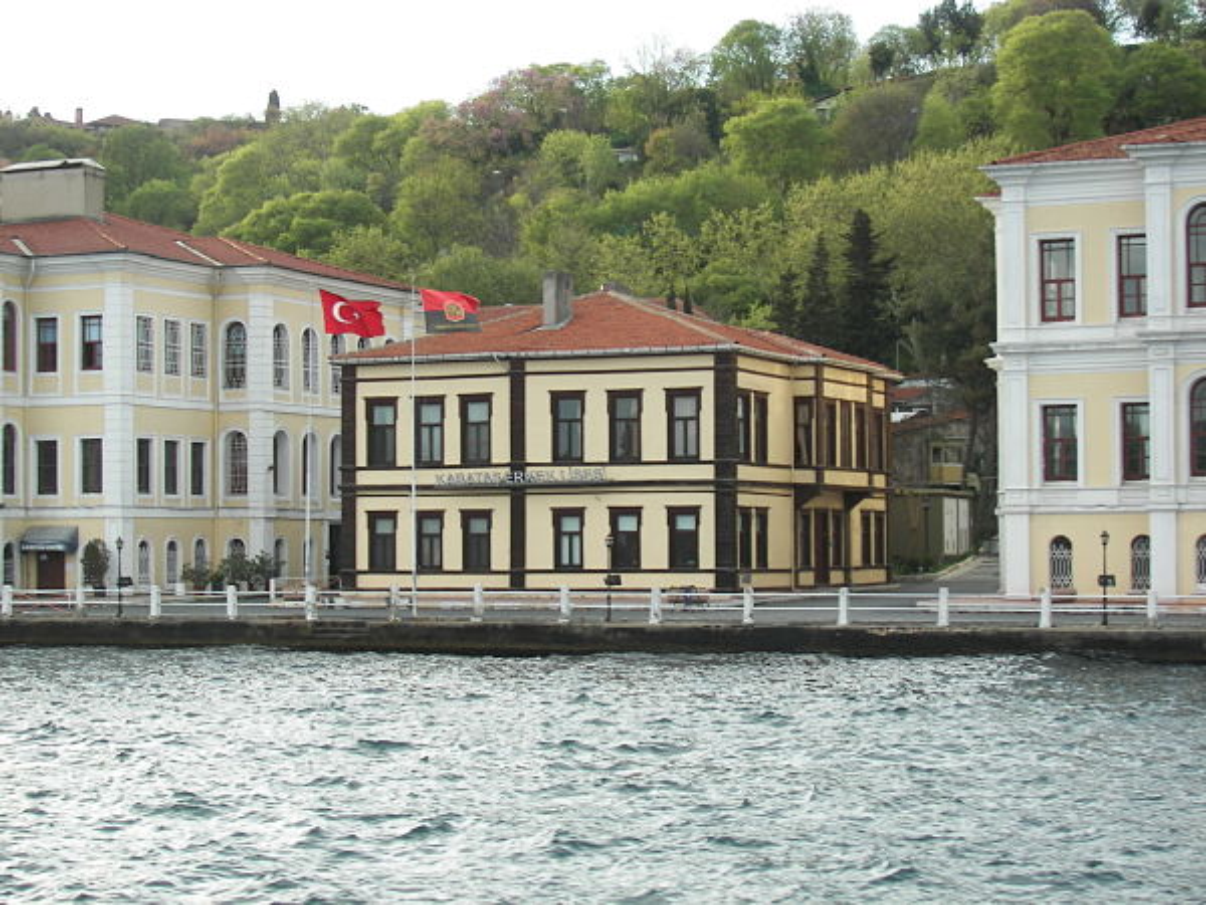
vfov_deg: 19.6
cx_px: 603
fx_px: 2613
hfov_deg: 26.0
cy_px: 452
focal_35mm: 75
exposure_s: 1/200
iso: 50
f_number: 2.8
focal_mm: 12.4
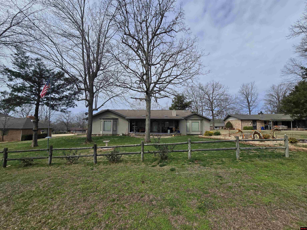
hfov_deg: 106.2
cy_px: 115
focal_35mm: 13
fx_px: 115
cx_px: 154
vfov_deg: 89.9
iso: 50
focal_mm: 2.2
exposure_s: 1/2579
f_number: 2.2
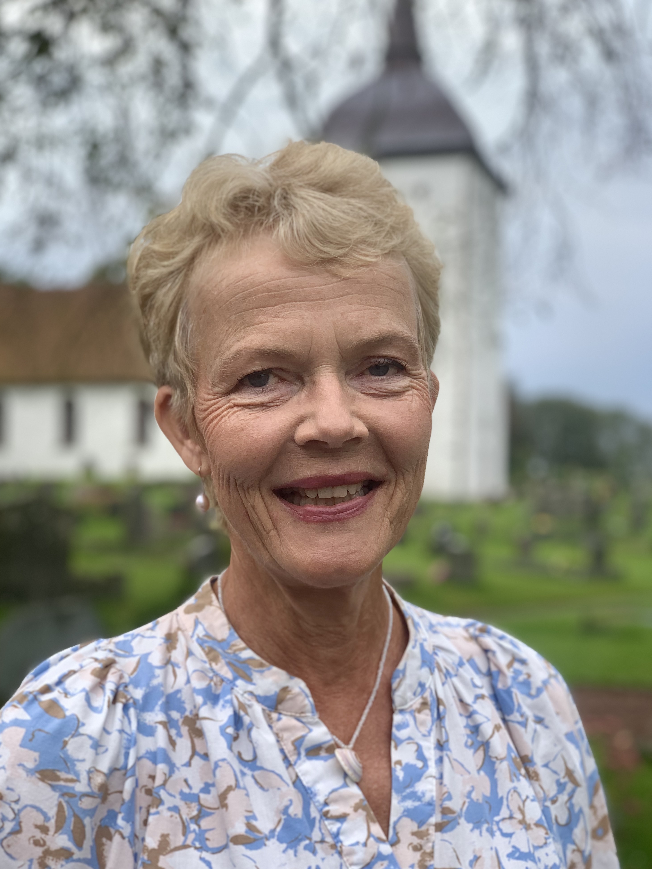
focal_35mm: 54
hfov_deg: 27.0
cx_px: 327
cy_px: 444
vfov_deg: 35.5
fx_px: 1356
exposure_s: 1/148
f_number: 2.4
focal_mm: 6
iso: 16
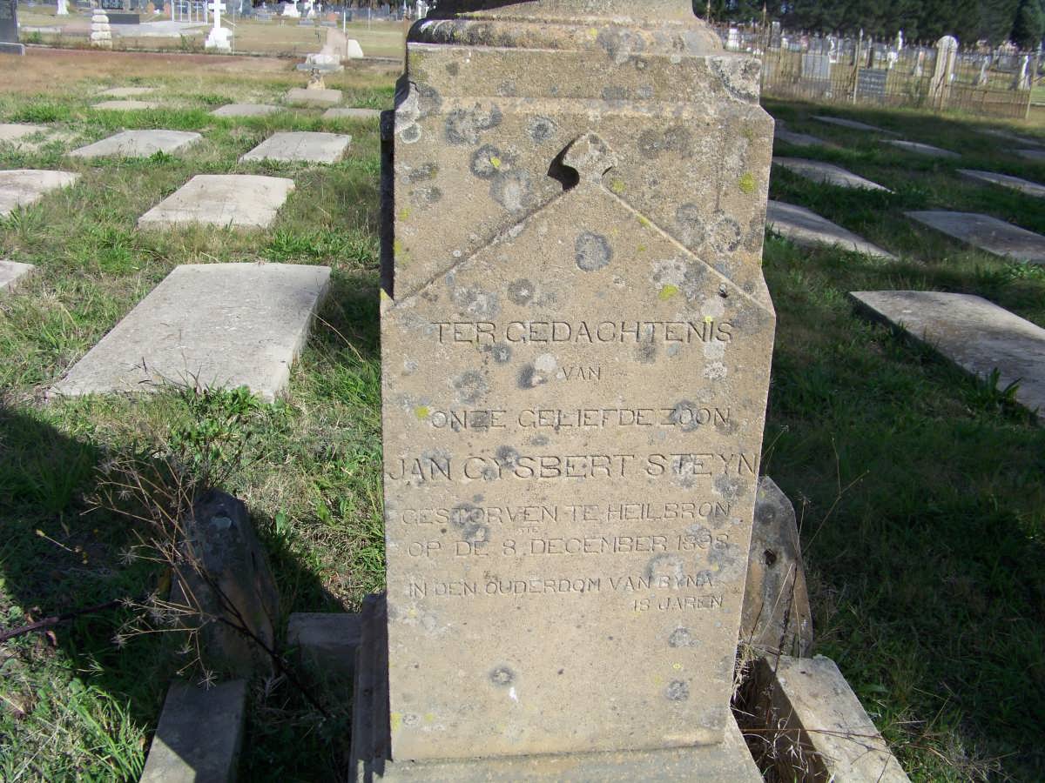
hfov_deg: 51.4
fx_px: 1087
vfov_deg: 39.7
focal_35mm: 36
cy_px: 392
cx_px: 522
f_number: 4
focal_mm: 5.85
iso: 64
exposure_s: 1/500
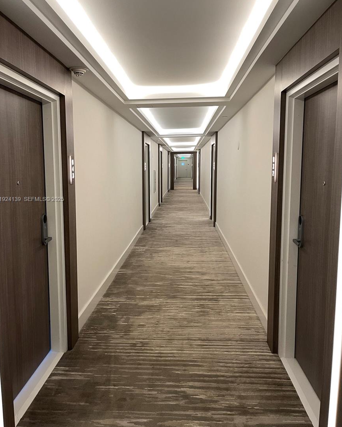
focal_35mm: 28
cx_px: 168
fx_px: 354
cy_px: 200
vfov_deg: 62.2
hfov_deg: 51.5
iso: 100
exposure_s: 1/60
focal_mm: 5.1
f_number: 1.6
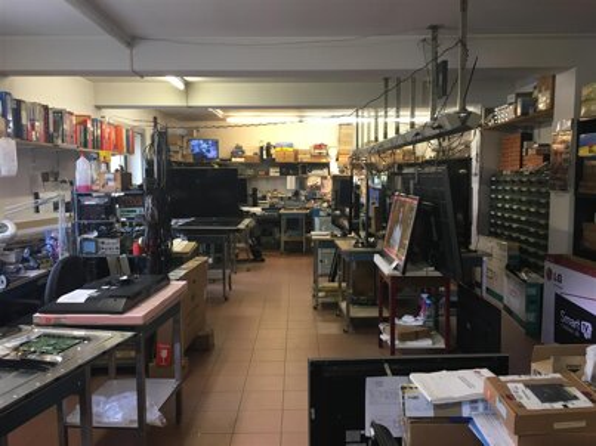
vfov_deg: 48.2
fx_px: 499
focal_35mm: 29
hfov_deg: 61.7
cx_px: 298
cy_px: 223
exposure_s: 1/33
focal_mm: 4.15
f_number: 2.2
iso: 100
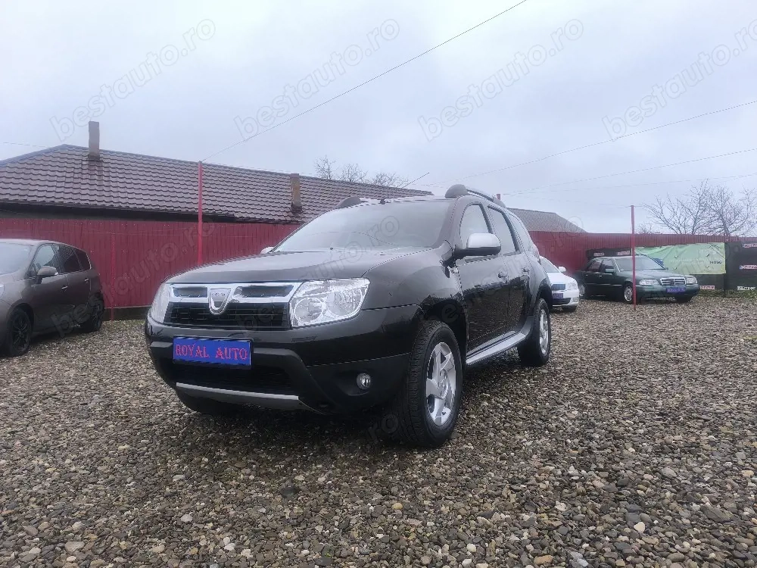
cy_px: 284
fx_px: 503
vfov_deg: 58.9
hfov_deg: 73.9
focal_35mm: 23
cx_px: 378
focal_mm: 6.14
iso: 250
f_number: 1.65
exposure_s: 1/101
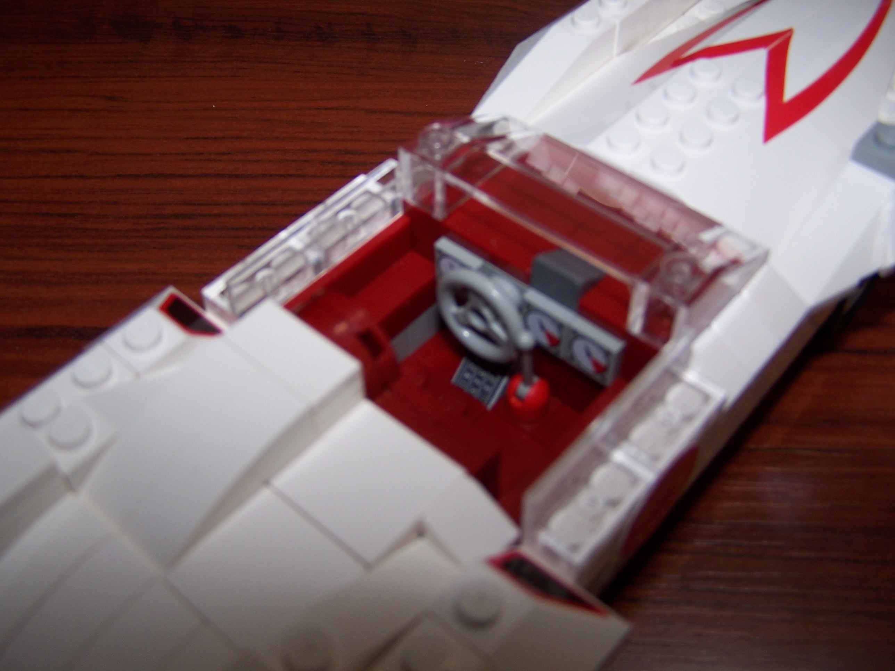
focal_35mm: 38
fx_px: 982
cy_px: 336
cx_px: 448
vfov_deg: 37.7
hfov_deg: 49.0
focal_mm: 6.3
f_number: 2.8
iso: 80
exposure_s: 1/60
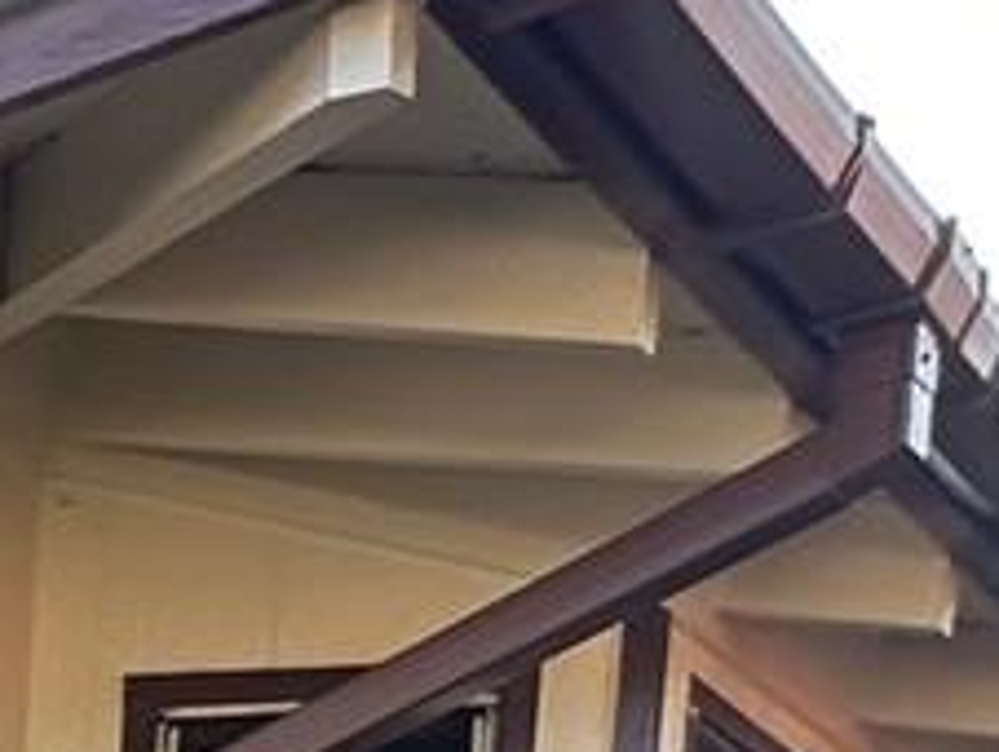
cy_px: 1840
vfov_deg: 11.9
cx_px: -1101
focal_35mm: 99
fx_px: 2860
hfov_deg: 15.2
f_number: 2.2
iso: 40
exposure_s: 1/213
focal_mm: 2.22
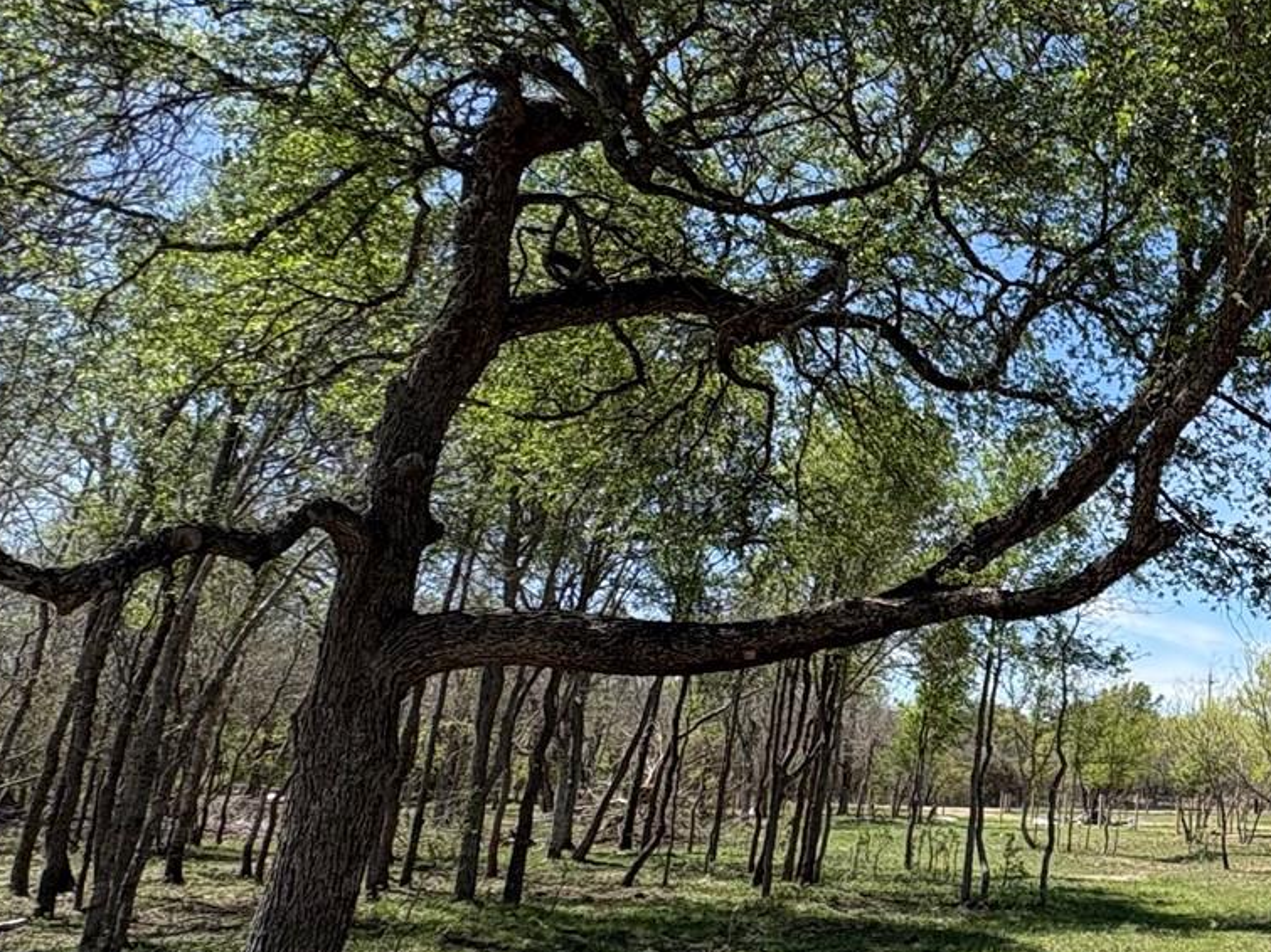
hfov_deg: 40.8
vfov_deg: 37.7
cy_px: 520
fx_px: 1395
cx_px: 1350
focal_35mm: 38
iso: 40
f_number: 2.2
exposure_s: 1/1536
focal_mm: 2.22
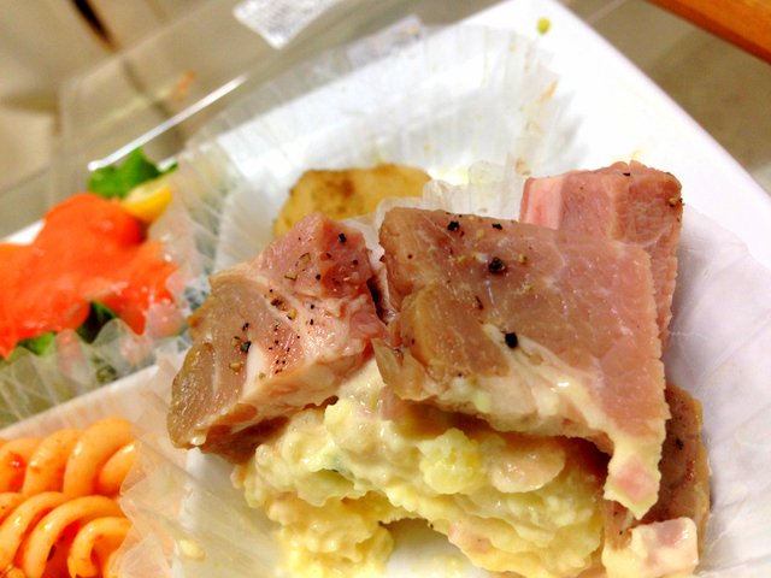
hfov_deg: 55.4
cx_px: 386
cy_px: 289
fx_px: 735
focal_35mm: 33
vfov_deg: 42.9
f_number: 2.4
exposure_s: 1/20
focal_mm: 4.12
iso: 80
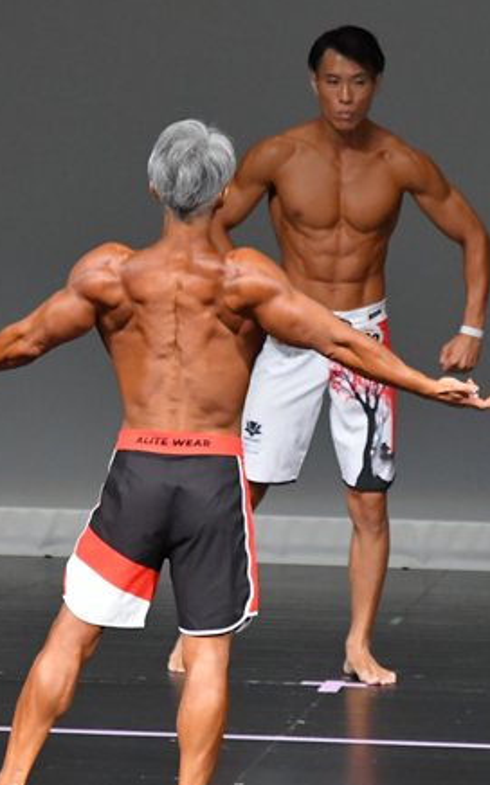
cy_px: 427
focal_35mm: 571
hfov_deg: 2.3
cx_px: 224
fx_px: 12216
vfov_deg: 3.7
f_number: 5.6
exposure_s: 1/400
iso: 5000
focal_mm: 210
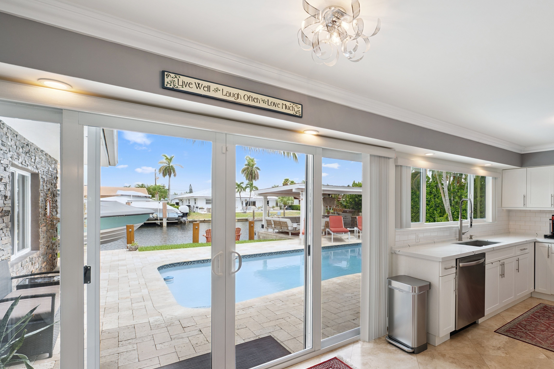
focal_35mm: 18
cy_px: 200
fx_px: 277
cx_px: 343
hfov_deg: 88.4
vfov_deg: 67.3
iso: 250
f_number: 7.1
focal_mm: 14
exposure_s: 1/50
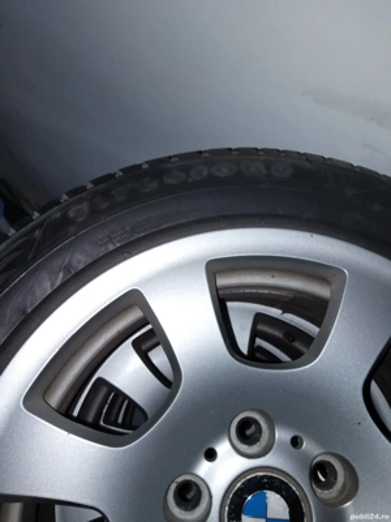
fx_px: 241
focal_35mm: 16
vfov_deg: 94.5
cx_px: 196
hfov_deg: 78.1
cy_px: 261
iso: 325
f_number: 1.9
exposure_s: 1/50
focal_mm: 1.68
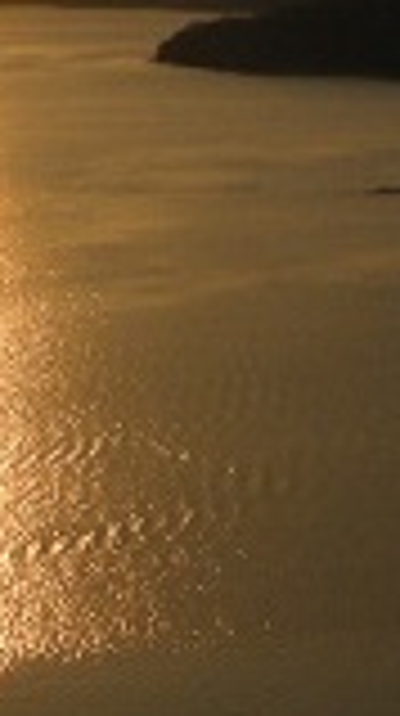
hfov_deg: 6.3
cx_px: -103
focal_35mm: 192
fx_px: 3634
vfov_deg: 10.9
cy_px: -252
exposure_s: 1/476
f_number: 6.8
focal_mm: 7.5
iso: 64
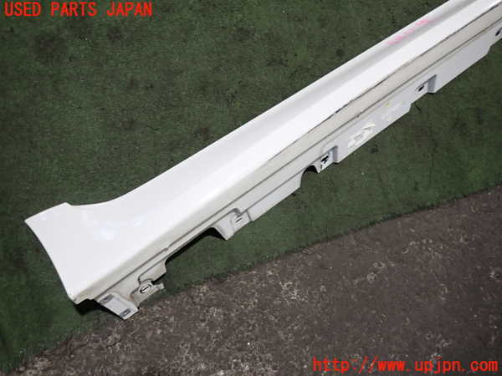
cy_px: 188
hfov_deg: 69.4
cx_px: 251
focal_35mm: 25
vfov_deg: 54.9
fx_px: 363
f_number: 2
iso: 250
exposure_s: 1/30
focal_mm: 4.5
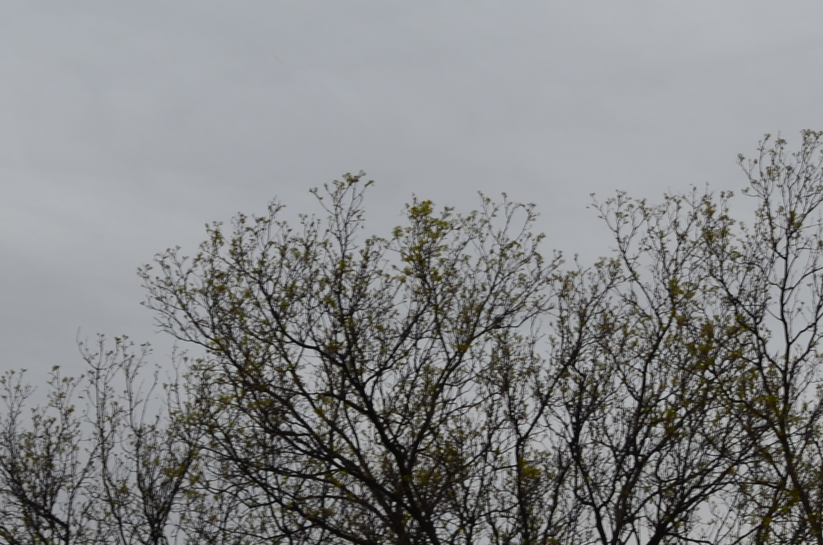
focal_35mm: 141
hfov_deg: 14.2
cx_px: 911
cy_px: 595
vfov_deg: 9.6
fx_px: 3216
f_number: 11
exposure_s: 1/125
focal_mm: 32
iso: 125
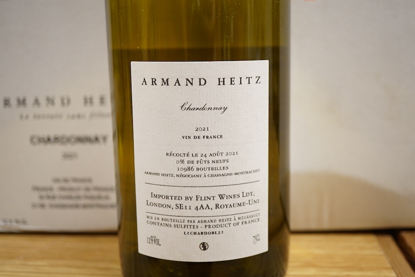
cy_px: 138
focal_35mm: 45
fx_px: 519
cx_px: 208
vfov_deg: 29.9
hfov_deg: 43.6
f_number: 5.6
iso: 1250
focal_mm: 30
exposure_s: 1/125
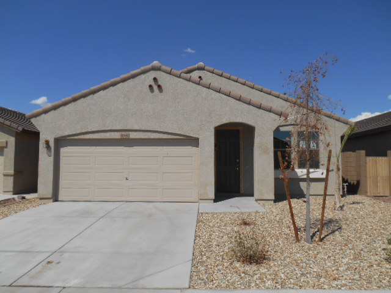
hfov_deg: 67.3
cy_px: 146
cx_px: 196
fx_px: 294
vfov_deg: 53.1
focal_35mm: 26
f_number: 3.4
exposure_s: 1/1600
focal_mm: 4.7
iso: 80
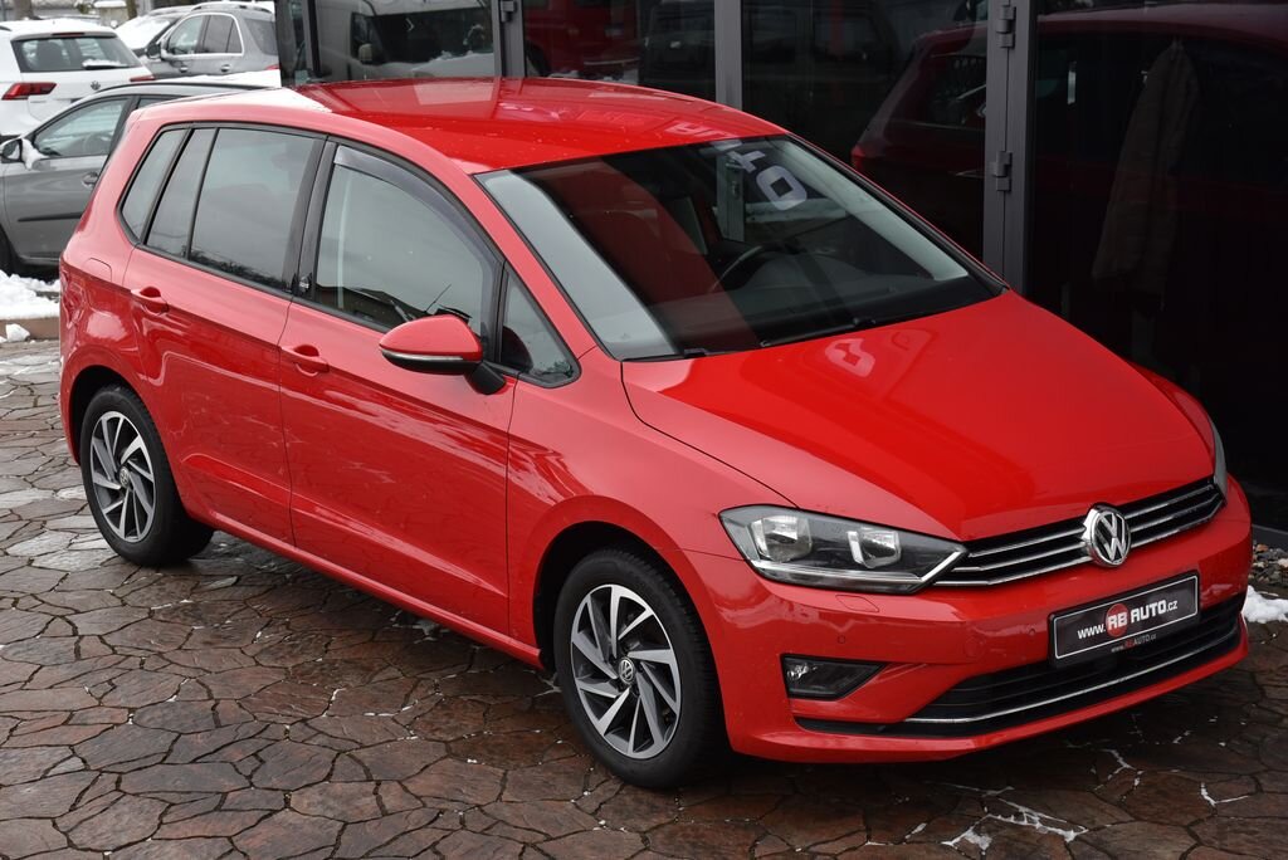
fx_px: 2327
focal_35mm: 65
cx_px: 644
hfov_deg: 30.9
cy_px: 430
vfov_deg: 20.9
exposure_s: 1/320
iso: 500
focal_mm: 65
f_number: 9
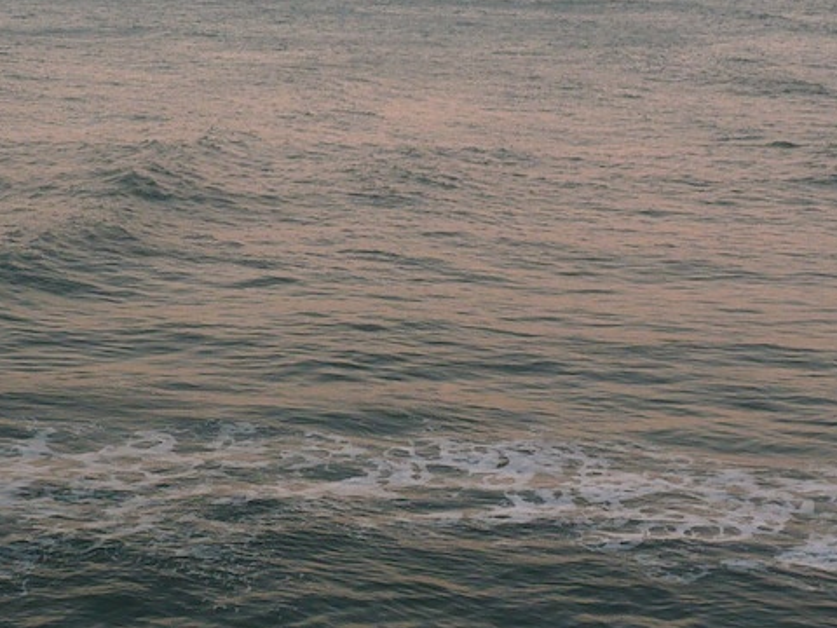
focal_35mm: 72
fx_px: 1741
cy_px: 237
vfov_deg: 20.4
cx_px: 373
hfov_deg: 27.0
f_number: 2.8
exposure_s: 1/60
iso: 100
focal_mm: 4.8
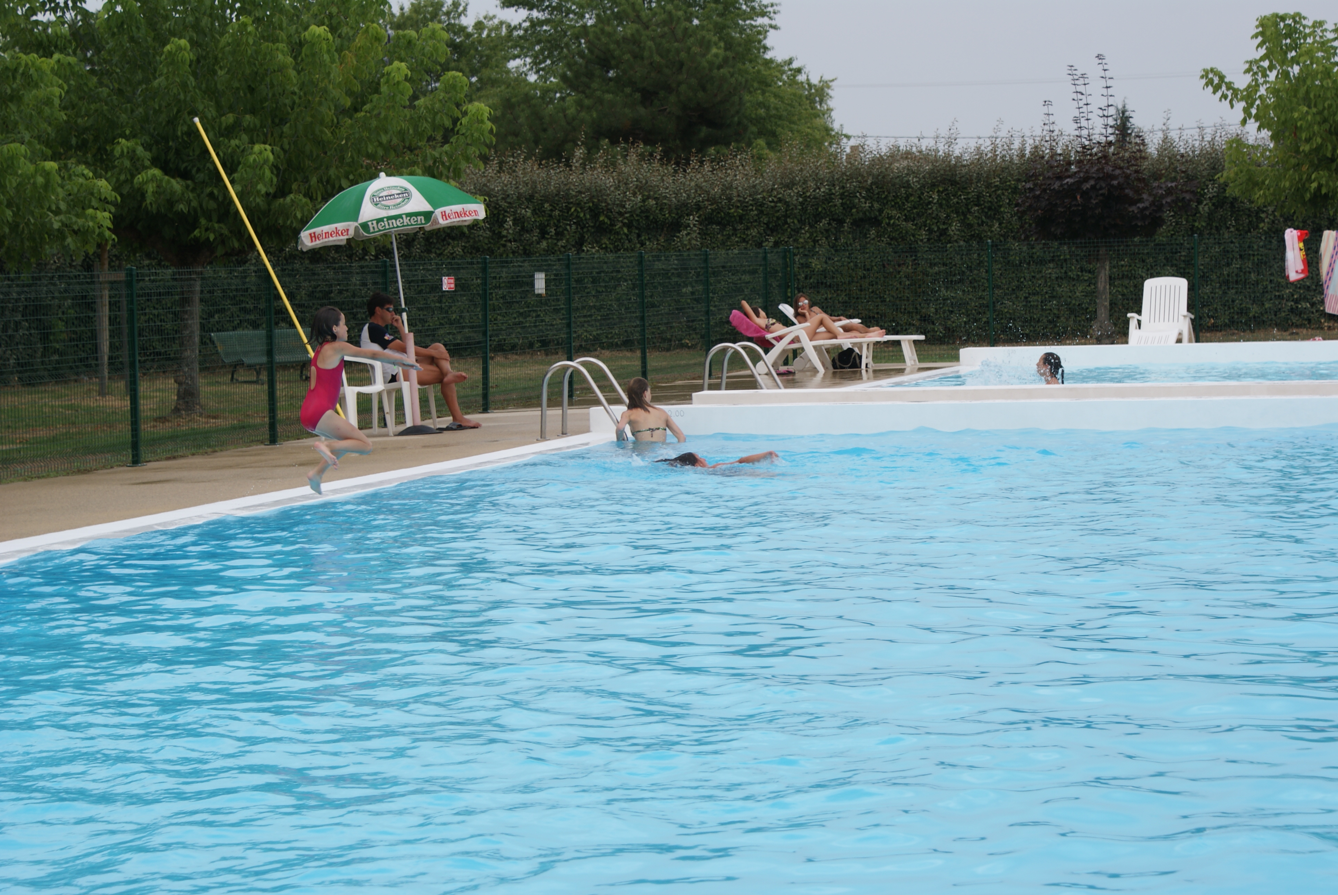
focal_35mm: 90
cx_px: 669
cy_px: 448
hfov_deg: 22.6
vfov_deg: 15.2
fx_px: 3349
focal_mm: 60
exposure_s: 1/250
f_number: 7.1
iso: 100
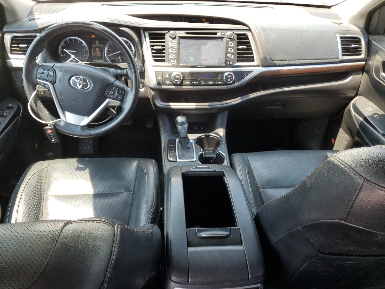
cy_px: 144
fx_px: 289
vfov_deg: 53.1
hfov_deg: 67.3
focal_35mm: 26
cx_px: 192
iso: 50
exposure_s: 1/208
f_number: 1.5
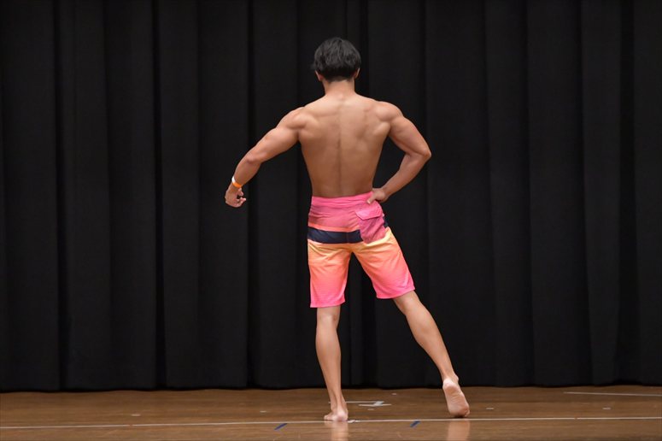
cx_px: 331
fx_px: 4411
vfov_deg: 5.7
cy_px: 220
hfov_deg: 8.6
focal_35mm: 240
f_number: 5.6
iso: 6400
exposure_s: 1/400
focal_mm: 160
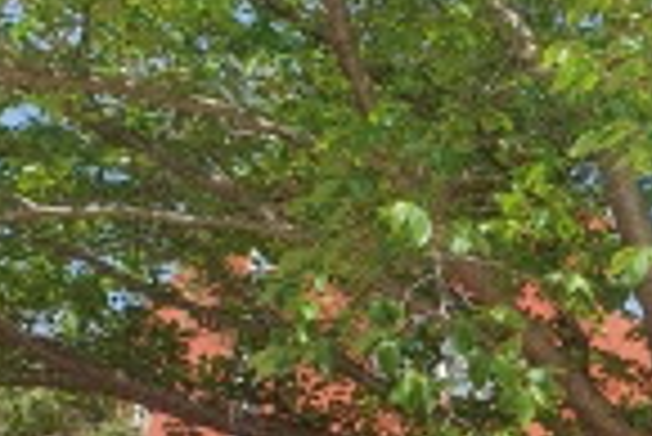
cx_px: 681
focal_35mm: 99
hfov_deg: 19.9
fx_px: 1795
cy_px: 679
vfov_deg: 13.0
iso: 50
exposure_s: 1/1188
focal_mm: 4.32
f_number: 2.4
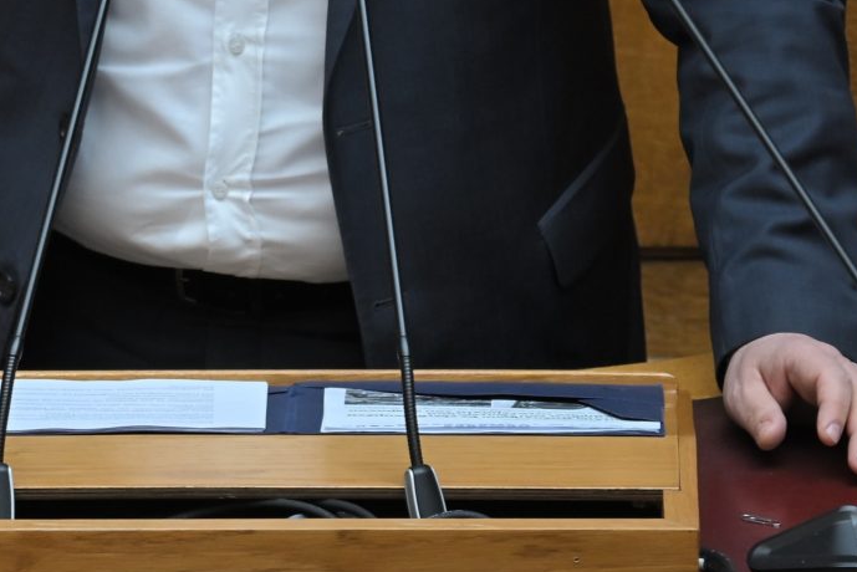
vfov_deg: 1.3
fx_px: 26172
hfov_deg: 1.9
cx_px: 155
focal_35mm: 1099
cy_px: -254
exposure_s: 1/250
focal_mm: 370
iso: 1600
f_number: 6
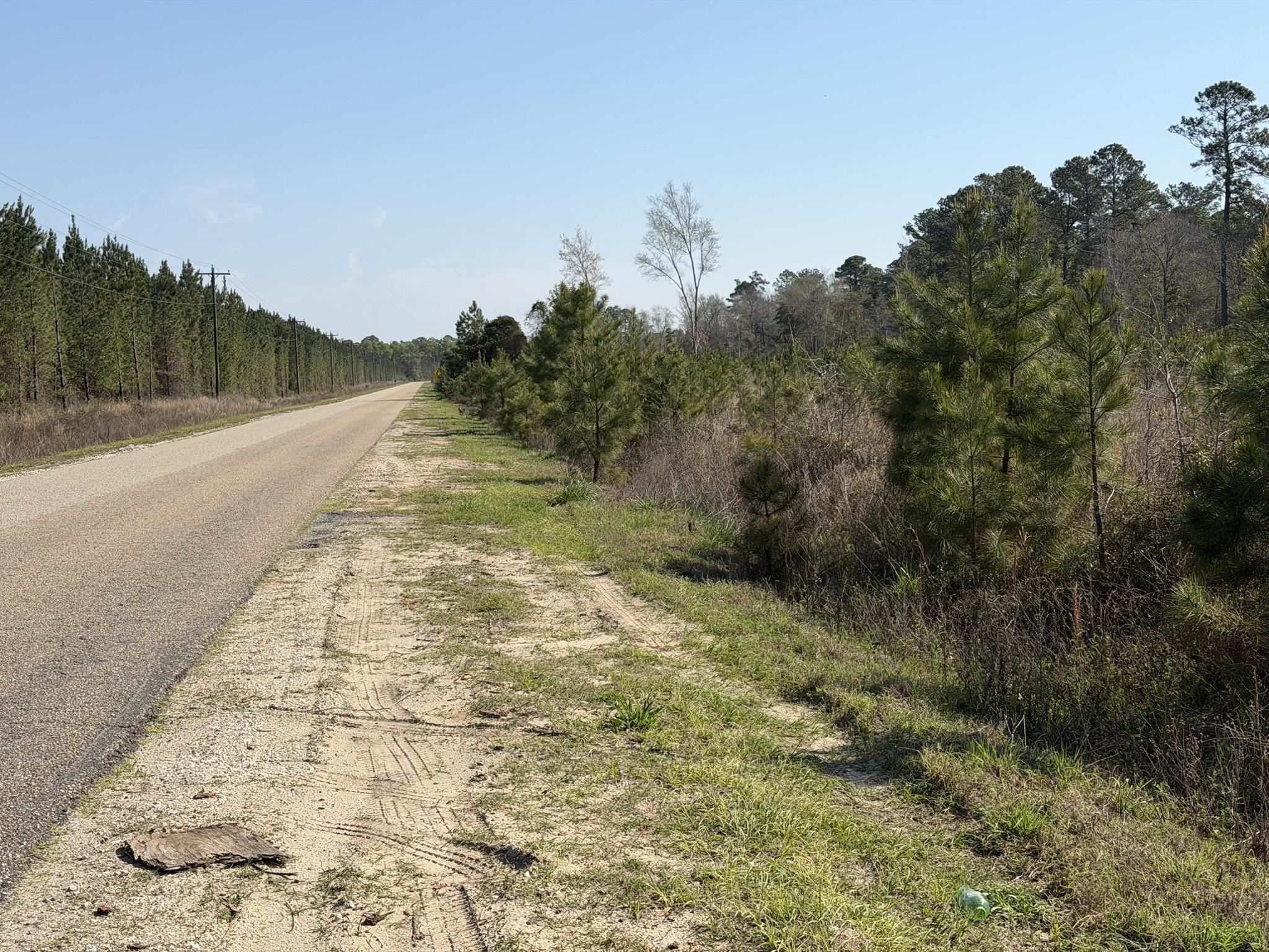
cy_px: 476
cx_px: 634
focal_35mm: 48
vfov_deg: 30.3
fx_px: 1760
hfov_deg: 39.7
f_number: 1.78
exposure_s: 1/6024
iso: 64
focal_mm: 6.76
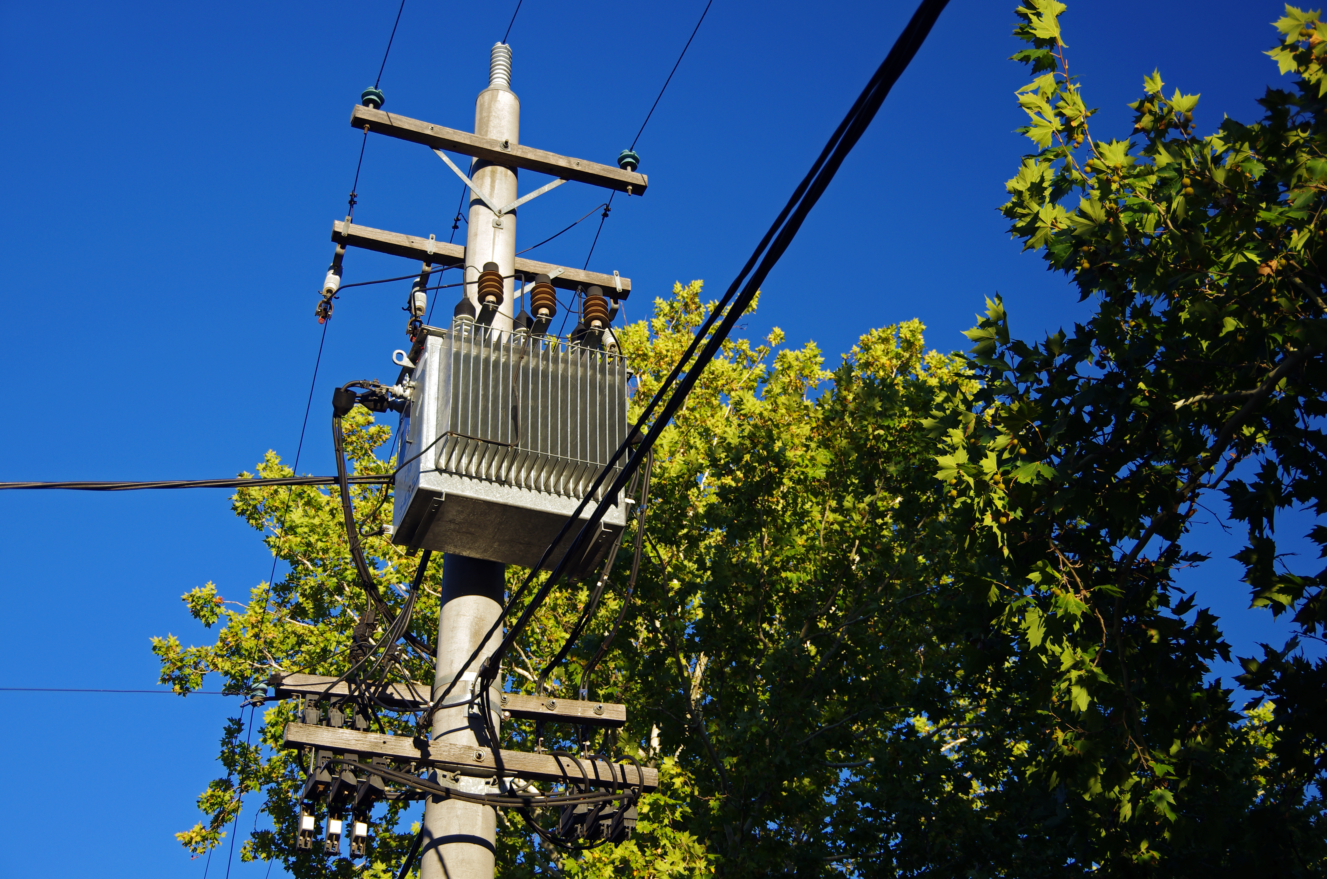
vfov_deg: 28.8
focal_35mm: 46
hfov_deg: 42.4
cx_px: 664
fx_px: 1710
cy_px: 440
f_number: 4.5
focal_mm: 31
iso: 100
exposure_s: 1/160
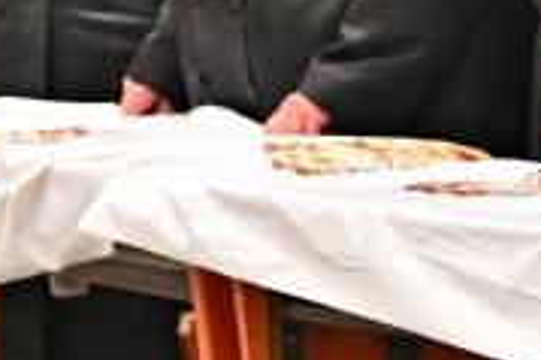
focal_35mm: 601
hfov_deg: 3.4
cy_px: -192
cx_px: 1070
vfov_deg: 2.3
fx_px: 9023
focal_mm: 105
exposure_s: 1/320
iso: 640
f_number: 2.8
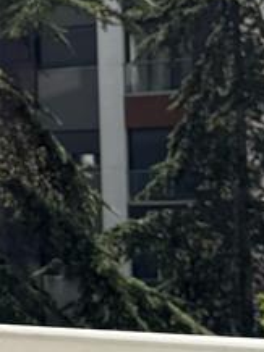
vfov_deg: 13.8
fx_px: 1457
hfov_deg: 9.3
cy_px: 123
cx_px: -366
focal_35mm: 143
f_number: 1.78
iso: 80
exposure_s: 1/4049
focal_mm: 6.76
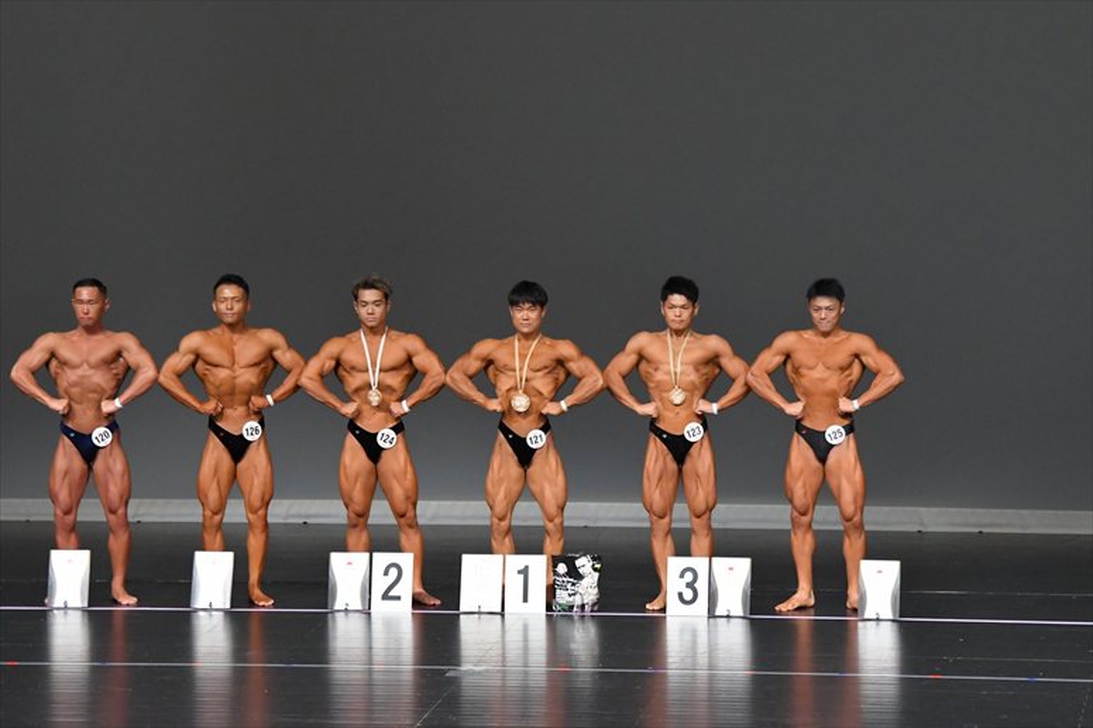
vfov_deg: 7.3
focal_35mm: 187
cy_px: 364
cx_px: 546
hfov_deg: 11.0
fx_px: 5675
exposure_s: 1/400
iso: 5000
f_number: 5.6
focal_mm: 125
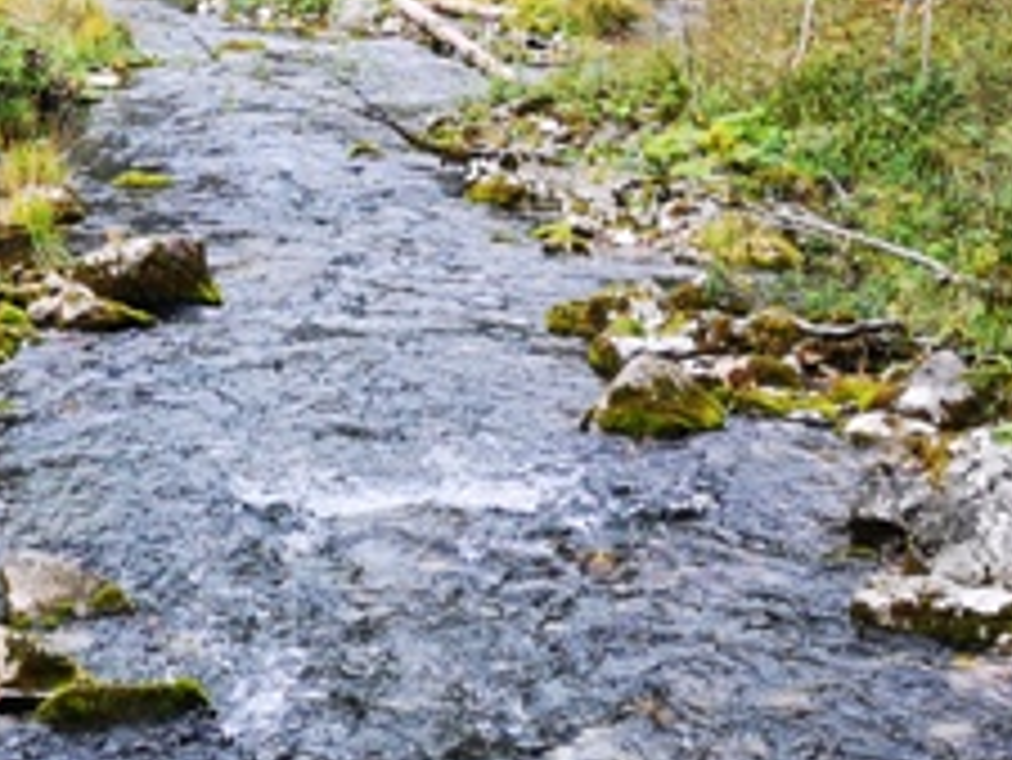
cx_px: 4
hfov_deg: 19.8
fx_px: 2808
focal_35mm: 96
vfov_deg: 14.7
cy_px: -238
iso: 50
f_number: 1.8
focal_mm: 3.95
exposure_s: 1/243
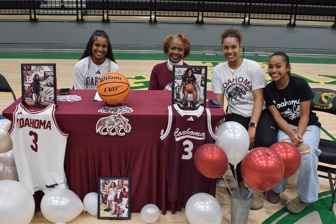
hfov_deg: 53.1
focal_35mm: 36
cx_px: 168
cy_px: 112
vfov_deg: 36.9
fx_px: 336
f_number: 8
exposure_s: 1/100
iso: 1600
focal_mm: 24
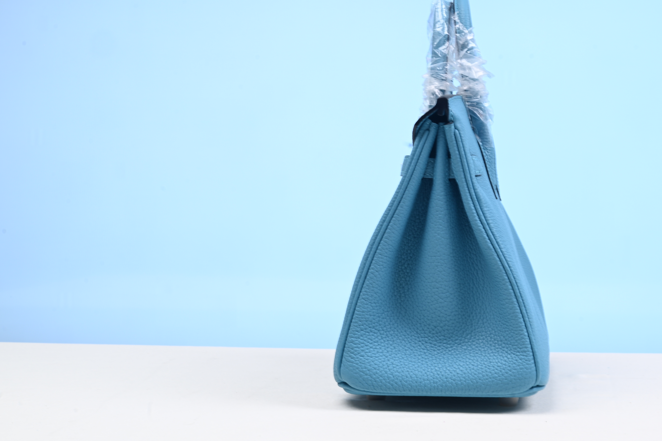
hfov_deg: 34.6
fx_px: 1048
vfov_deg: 23.8
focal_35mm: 57
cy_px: 203
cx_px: 467
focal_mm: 40
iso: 100
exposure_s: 1/2
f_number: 16
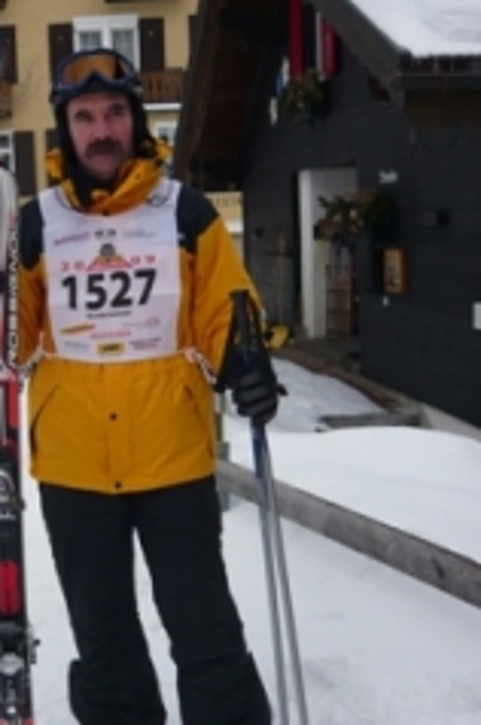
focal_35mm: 52
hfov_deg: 25.7
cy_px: 390
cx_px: 140
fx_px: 1045
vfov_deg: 38.2
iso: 100
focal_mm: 5.5
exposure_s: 1/160
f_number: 8
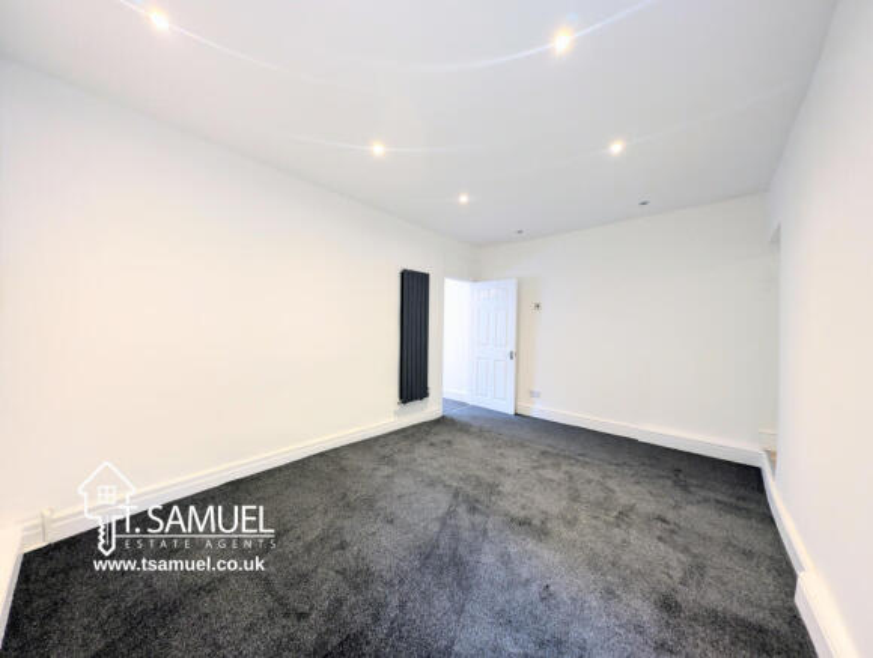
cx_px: 436
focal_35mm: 12
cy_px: 329
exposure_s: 1/20
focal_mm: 2.23
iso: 129
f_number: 1.95
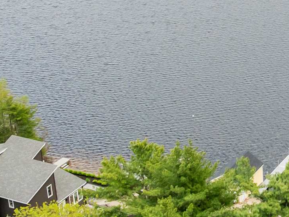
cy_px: 49
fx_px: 843
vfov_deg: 14.6
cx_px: 403
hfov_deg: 17.9
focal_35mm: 101
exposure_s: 1/1250
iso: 160
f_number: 2.8
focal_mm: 12.29
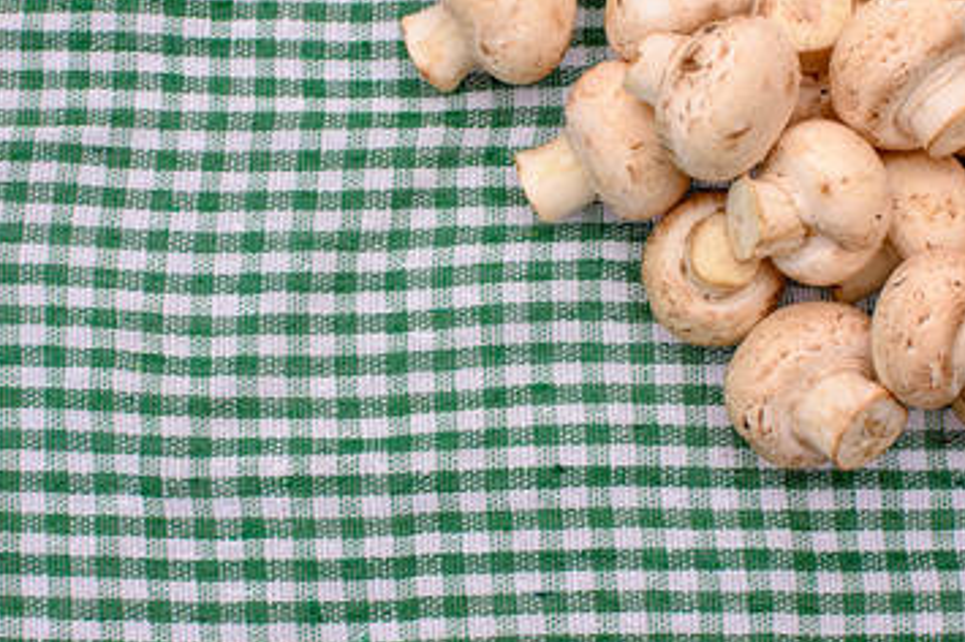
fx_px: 1784
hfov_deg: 30.2
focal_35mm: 67
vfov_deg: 20.4
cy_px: 253
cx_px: 519
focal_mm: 35
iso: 100
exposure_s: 1/250
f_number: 6.3
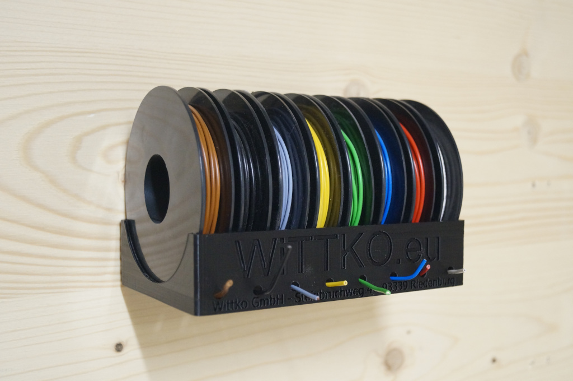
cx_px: 286
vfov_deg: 29.8
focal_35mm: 45
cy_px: 190
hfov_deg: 43.7
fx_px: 715
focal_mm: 30
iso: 2000
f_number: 4.5
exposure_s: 1/60
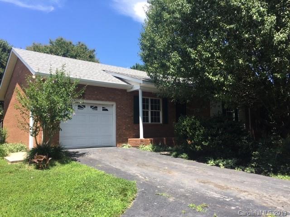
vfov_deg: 48.2
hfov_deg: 61.7
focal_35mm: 29
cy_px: 108
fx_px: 243
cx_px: 145
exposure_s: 1/827
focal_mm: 4.15
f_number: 2.2
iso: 25
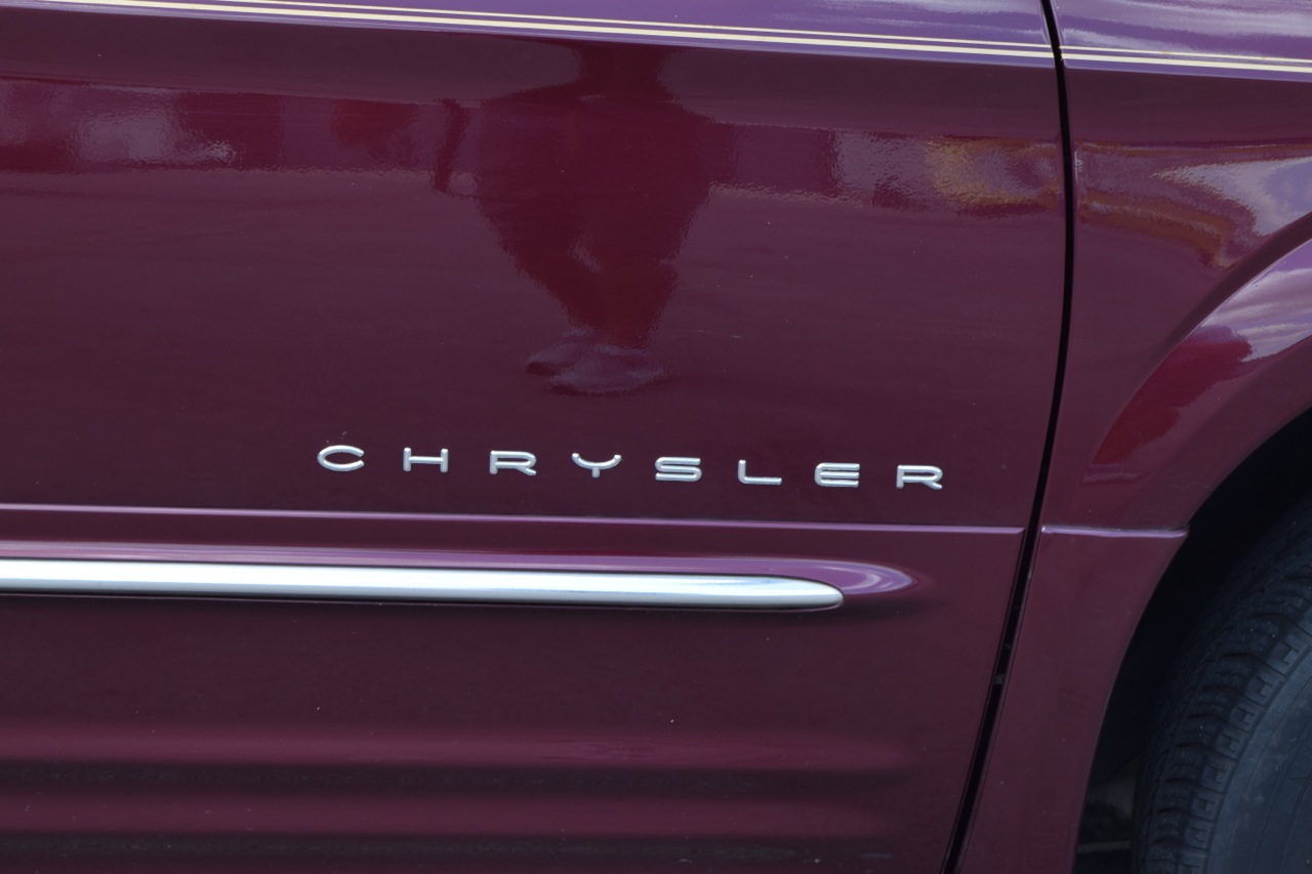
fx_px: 3006
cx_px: 656
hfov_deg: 24.6
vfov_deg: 16.5
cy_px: 437
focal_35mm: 82
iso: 200
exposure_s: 1/125
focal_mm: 55
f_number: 8
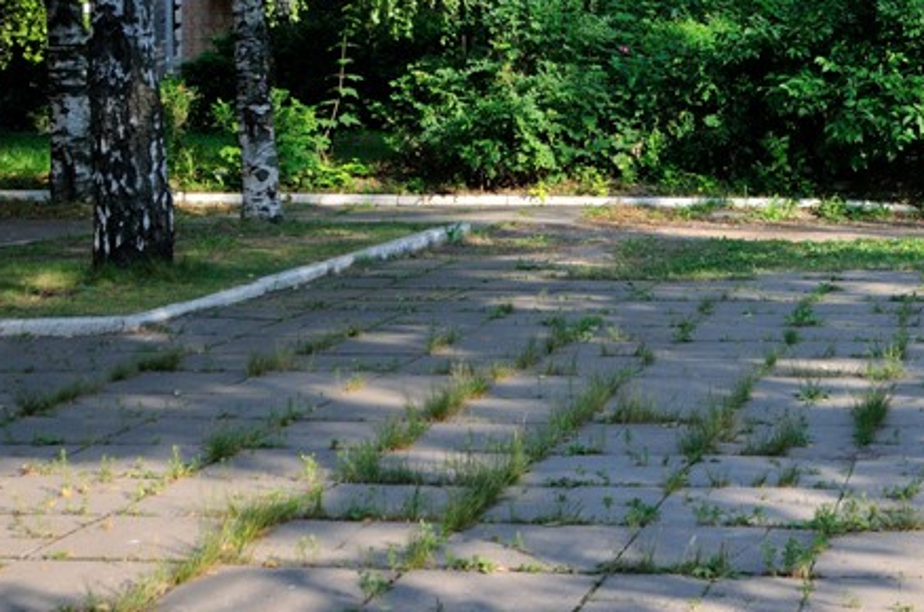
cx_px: 924
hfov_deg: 26.0
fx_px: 1895
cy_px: 94
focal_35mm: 74
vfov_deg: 18.1
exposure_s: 1/200
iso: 200
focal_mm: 24
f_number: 6.3
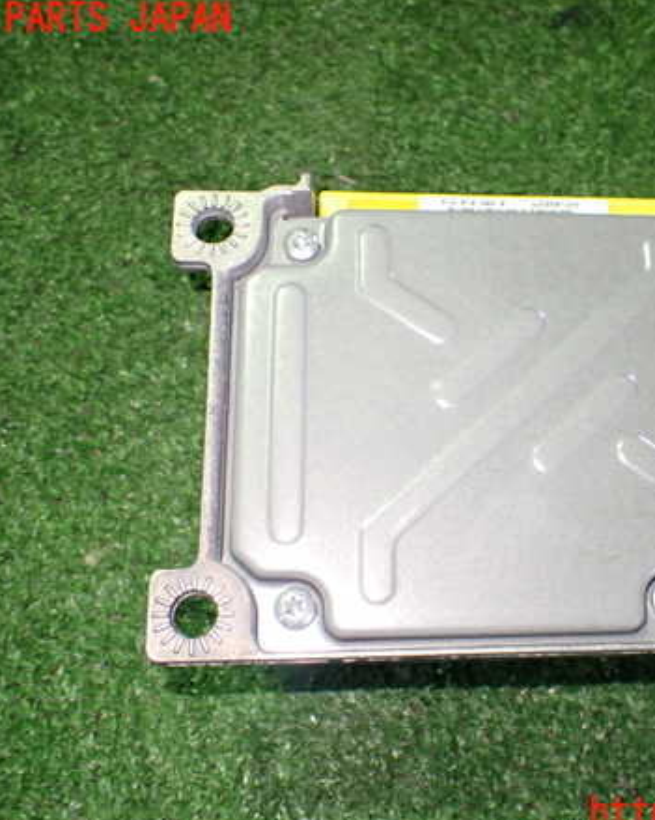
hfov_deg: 36.8
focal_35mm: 40
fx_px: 970
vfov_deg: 45.8
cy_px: 417
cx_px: 452
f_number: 2.3
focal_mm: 5.4
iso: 800
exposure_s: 1/80
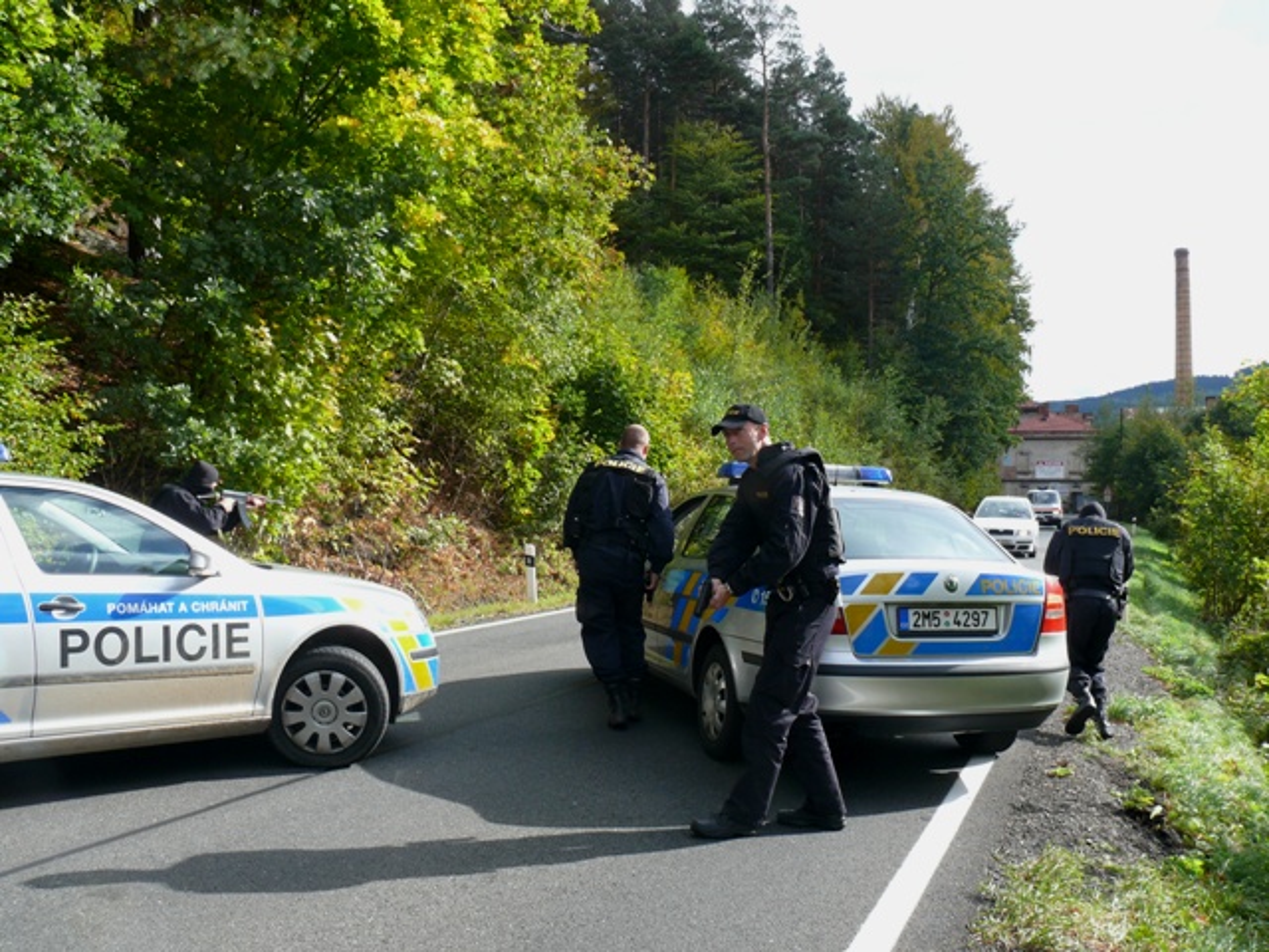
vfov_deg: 40.7
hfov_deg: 52.6
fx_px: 1283
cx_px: 634
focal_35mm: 35
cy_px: 476
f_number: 5.6
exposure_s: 1/250
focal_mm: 7.4
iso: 100
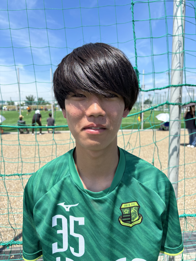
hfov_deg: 53.1
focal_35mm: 26
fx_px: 196
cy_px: 130
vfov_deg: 67.3
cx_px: 98
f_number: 1.6
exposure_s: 1/1845
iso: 50
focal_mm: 5.96
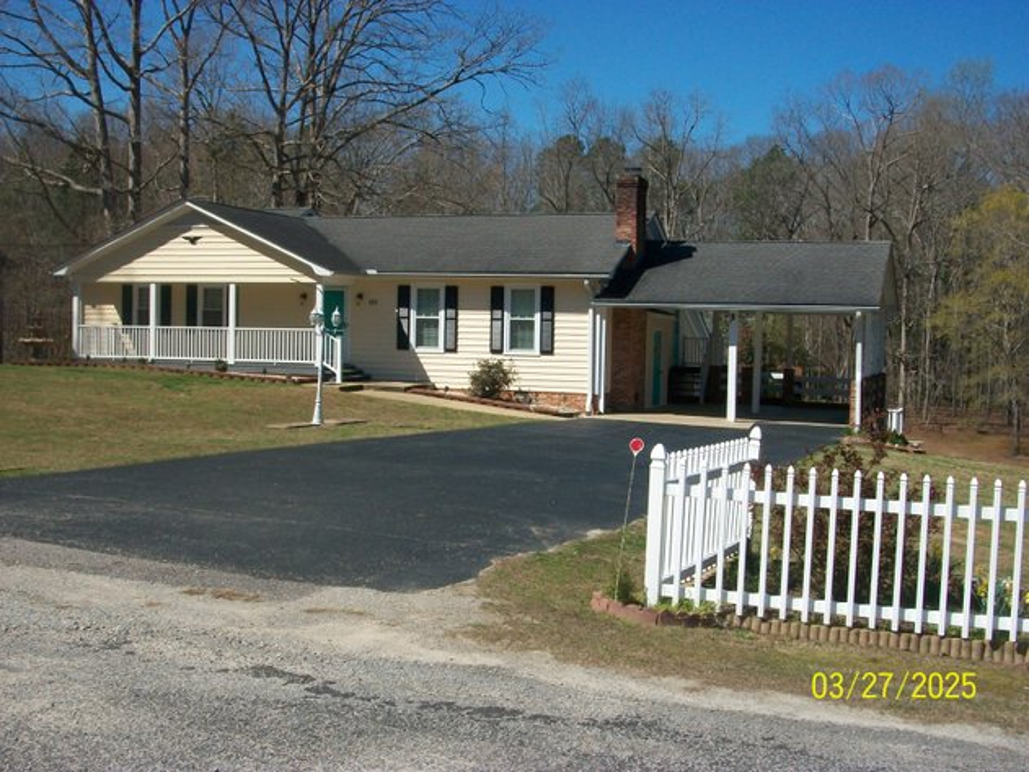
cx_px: 514
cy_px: 386
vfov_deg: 34.3
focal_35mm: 42
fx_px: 1248
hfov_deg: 44.8
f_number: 6.3
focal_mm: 7.1
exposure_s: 1/500
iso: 80
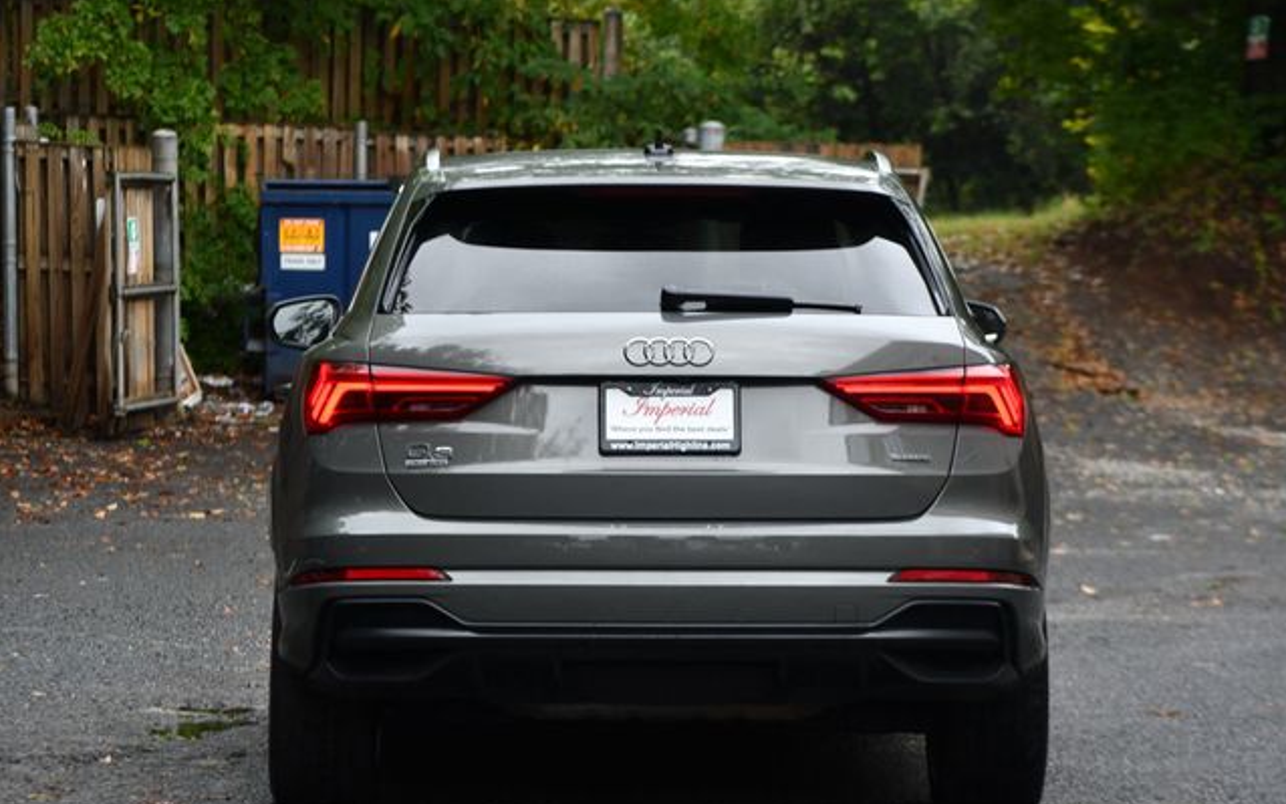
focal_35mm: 138
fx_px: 4837
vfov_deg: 9.5
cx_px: 643
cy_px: 423
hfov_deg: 15.1
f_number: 5
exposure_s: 1/250
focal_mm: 90
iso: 400
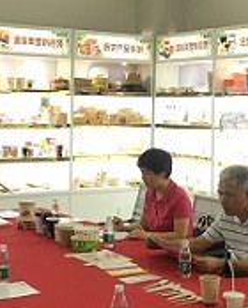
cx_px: 142
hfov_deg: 21.0
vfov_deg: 26.0
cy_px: 155
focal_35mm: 73
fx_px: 667
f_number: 2.2
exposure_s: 1/17
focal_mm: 4.15
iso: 40
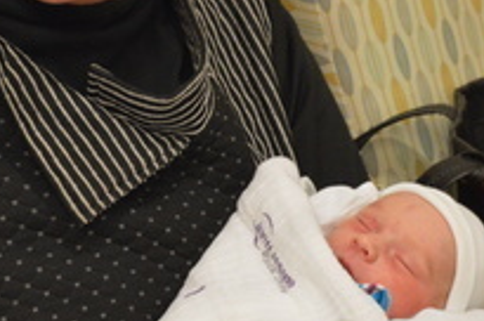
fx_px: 1426
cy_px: 31
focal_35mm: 106
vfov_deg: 12.7
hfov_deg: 19.3
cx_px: 212
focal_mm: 29
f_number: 4.5
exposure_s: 1/60
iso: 2500
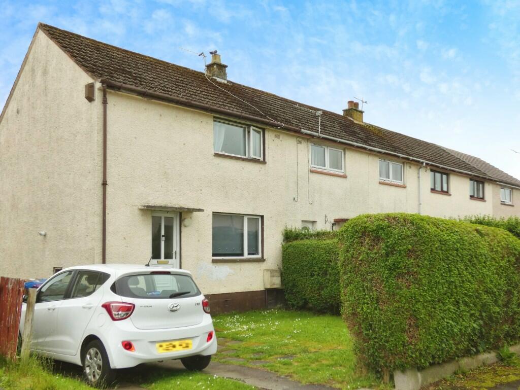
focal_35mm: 32
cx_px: 260
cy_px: 195
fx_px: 481
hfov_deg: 56.8
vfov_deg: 44.2
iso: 80
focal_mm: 5.8
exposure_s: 1/320
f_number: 3.4
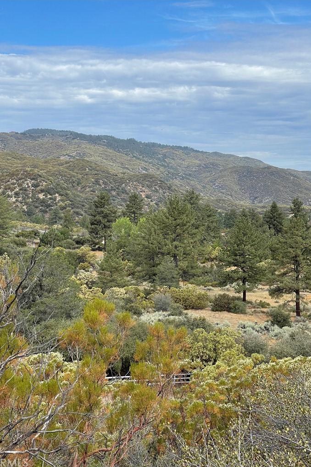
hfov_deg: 20.3
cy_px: 234
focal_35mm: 67
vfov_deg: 30.1
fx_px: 868
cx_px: 161
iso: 20
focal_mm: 7.5
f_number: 2.2
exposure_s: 1/1074
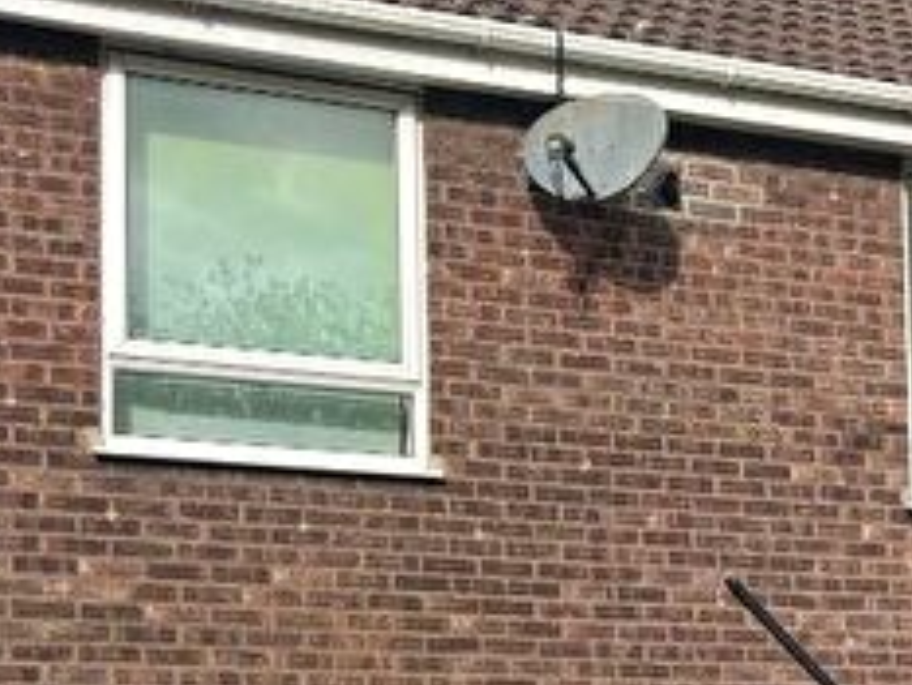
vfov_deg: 18.3
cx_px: 661
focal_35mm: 78
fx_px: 2056
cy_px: 730
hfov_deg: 24.8
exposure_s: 1/2137
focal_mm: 5.1
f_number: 1.6
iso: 50
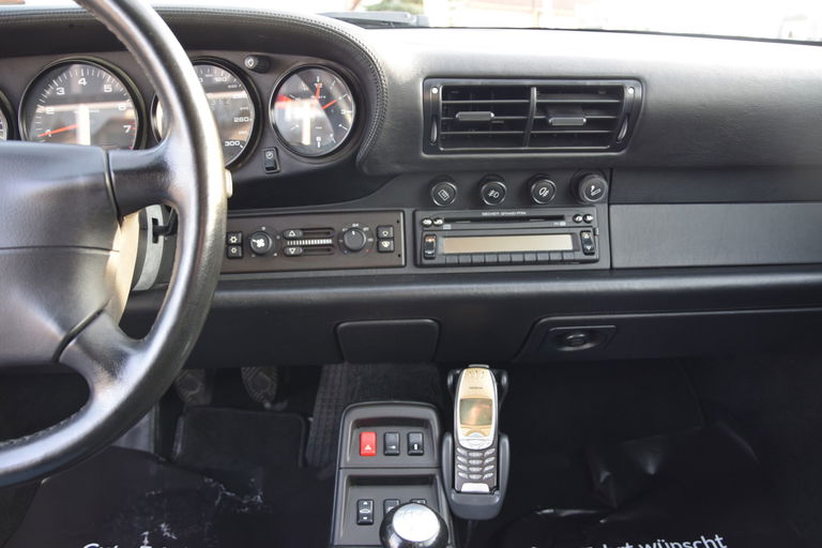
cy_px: 274
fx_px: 1199
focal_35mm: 52
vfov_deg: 25.8
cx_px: 411
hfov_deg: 37.9
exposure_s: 1/60
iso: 500
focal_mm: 35
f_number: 4.5
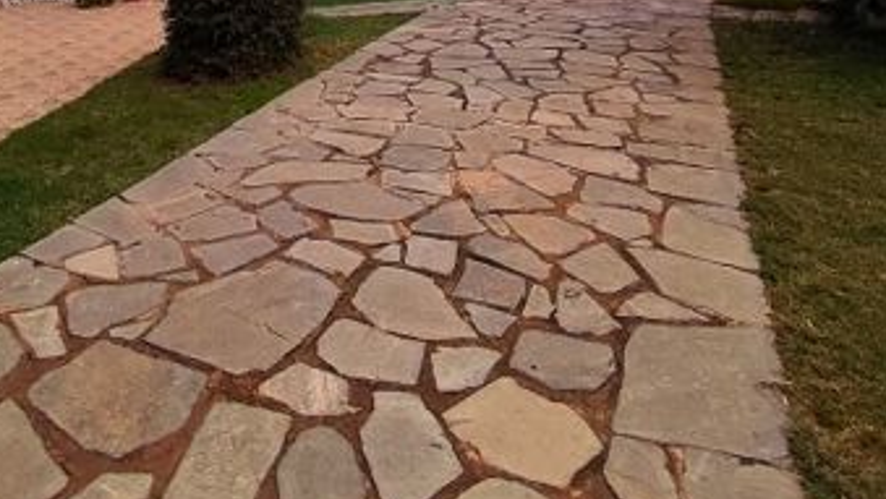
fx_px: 799
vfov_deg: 29.5
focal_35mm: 34
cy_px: -111
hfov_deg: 57.1
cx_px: 318
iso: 50
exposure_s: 1/292
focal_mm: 1.65
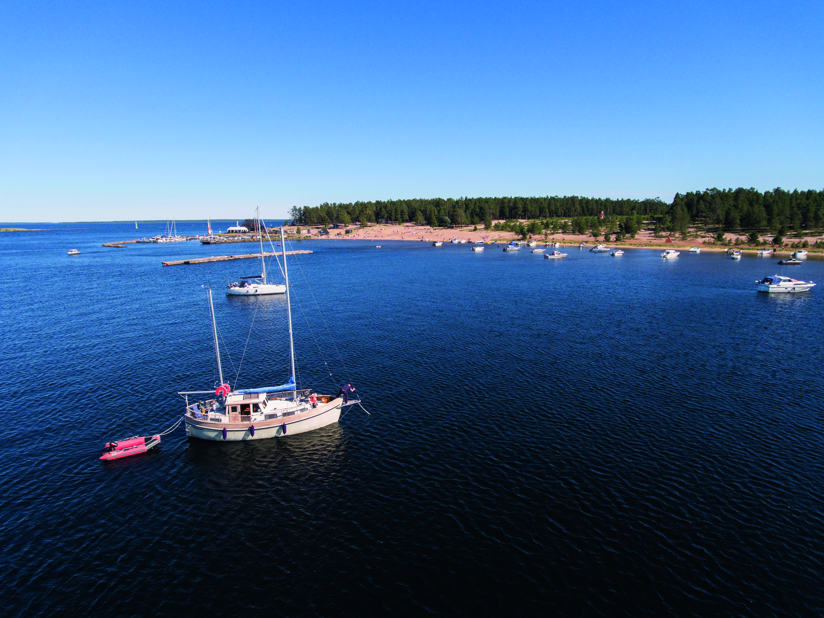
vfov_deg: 65.9
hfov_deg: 81.8
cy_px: 309
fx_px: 476
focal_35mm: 20
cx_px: 412
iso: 200
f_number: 2.8
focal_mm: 3.61
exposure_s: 1/160
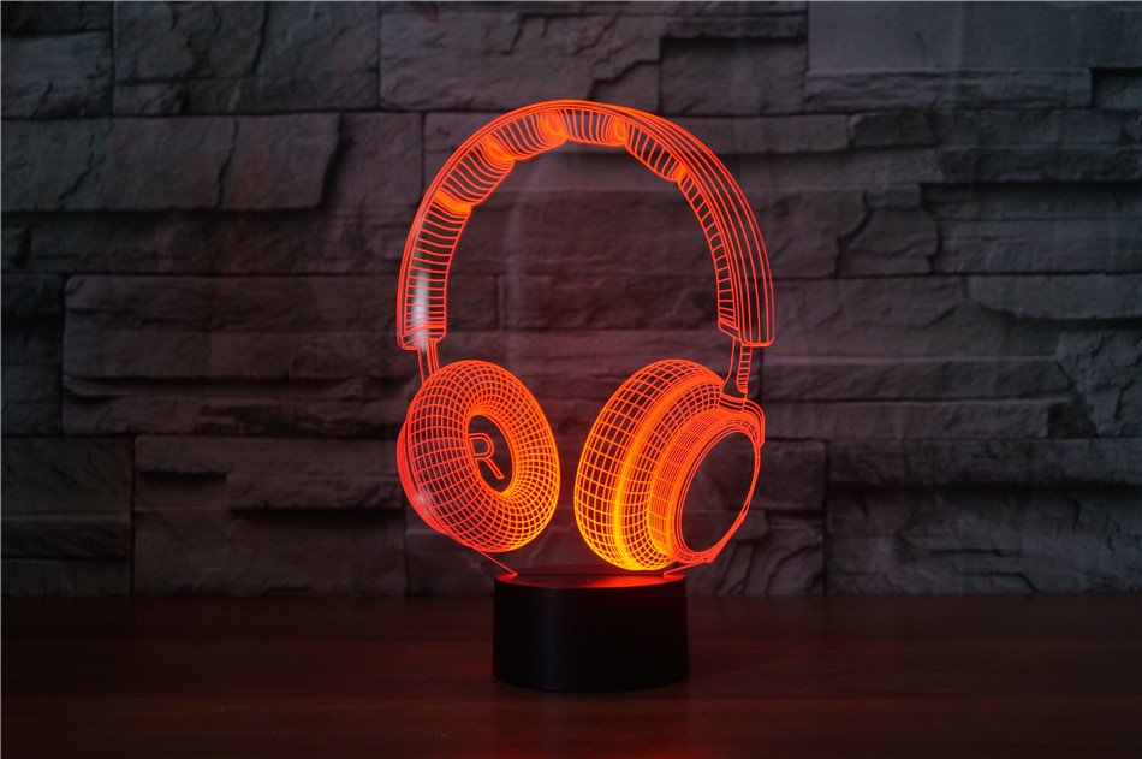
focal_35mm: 39
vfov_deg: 34.1
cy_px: 380
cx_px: 571
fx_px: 1236
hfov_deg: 49.6
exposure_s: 1/6
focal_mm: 26
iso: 400
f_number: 4.5
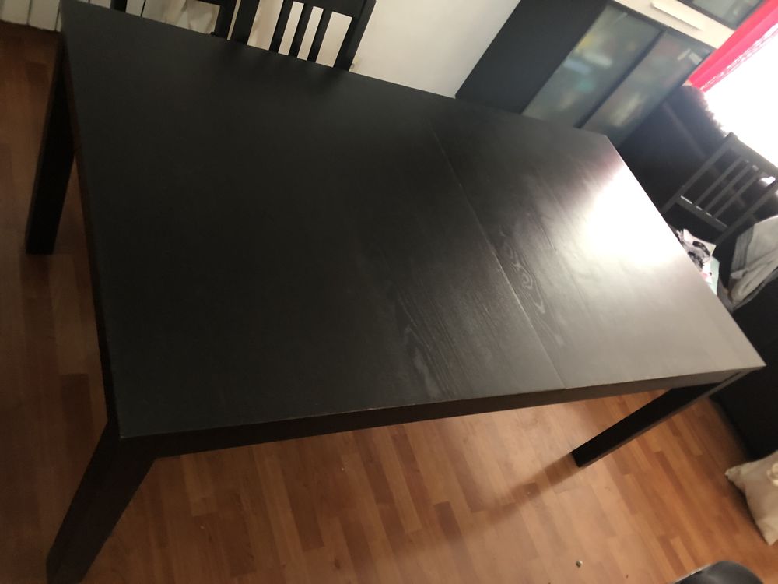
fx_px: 629
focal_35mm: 28
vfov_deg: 49.7
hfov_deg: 63.4
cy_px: 292
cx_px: 389
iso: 100
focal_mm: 3.99
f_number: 1.8
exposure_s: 1/7
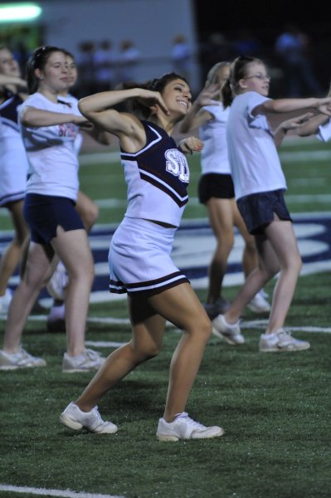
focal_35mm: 300
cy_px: 249
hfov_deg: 4.6
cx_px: 166
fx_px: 4144
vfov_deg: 6.9
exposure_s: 1/320
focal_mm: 200
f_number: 2.8
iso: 1600
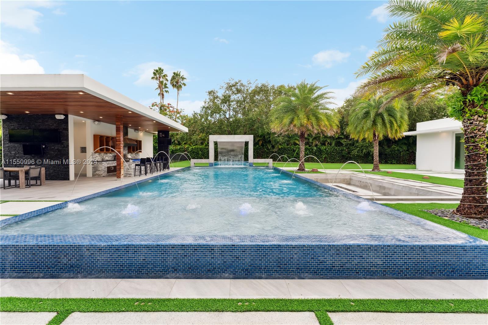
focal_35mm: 14
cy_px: 162
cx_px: 244
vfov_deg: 81.2
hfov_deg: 104.3
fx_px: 190
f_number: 9
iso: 200
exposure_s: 1/25
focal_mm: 14
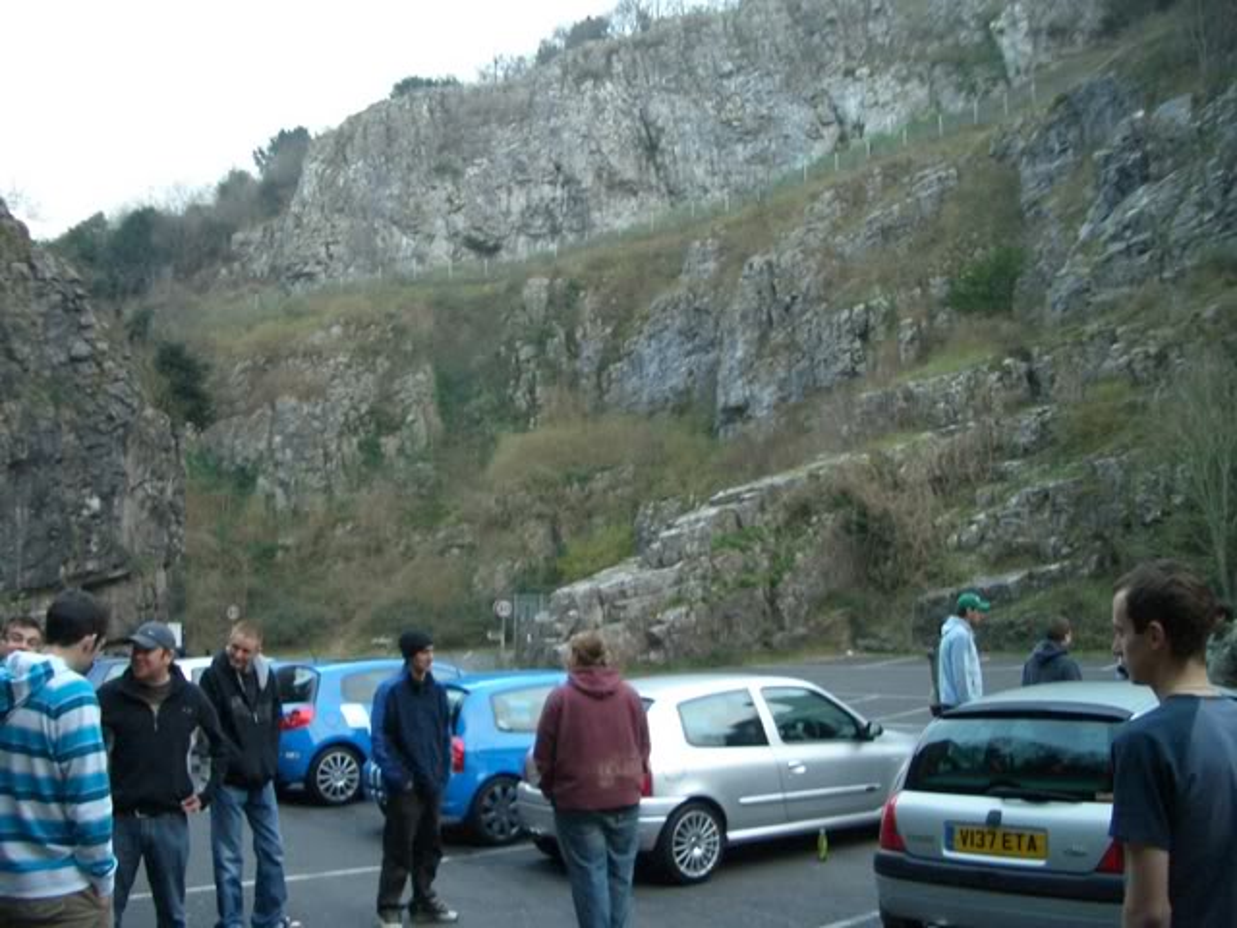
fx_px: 1251
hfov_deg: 52.6
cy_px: 464
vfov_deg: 40.7
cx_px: 618
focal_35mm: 35
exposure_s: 1/50
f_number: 2.6
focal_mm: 5.8
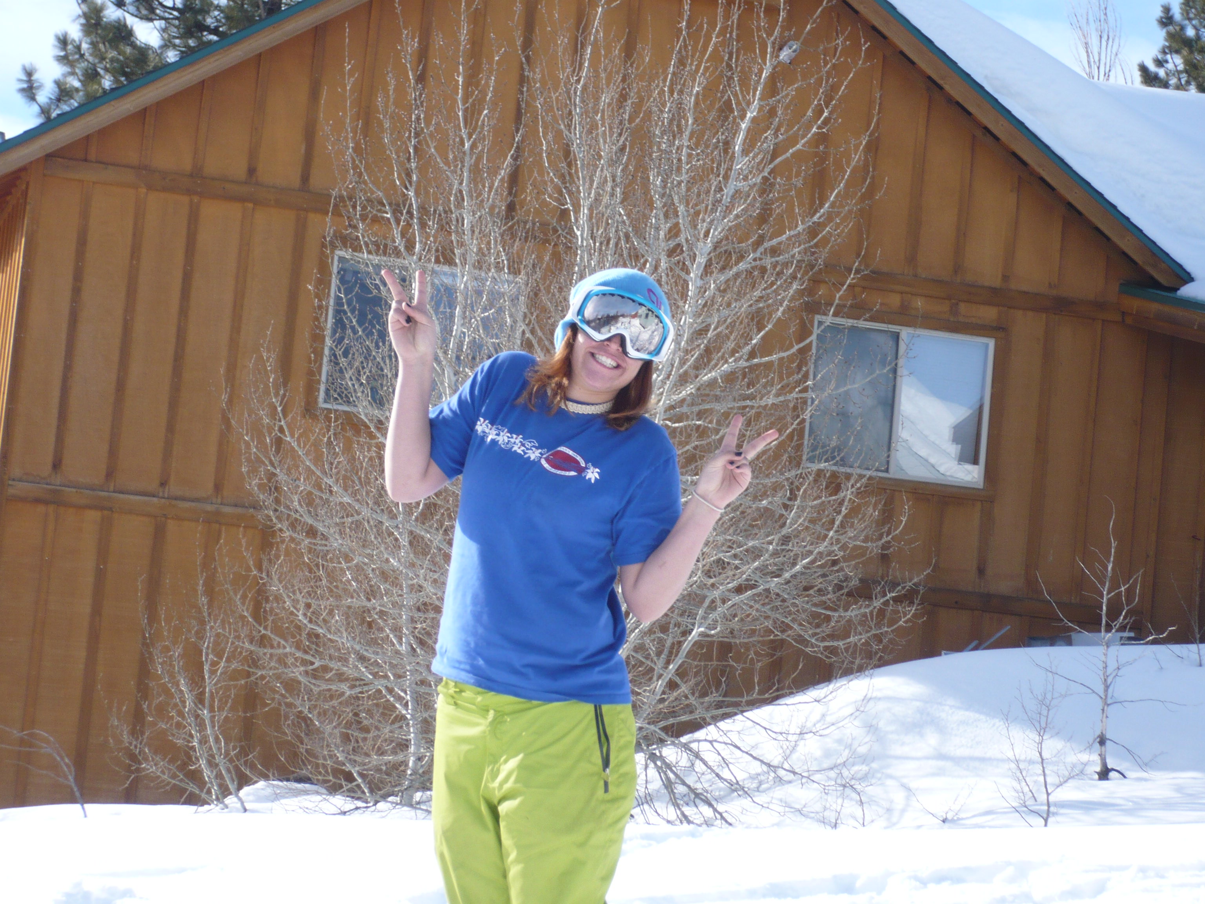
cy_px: 452
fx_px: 3655
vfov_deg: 14.1
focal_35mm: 105
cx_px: 602
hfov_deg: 18.7
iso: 100
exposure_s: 1/250
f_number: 5
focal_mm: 17.4
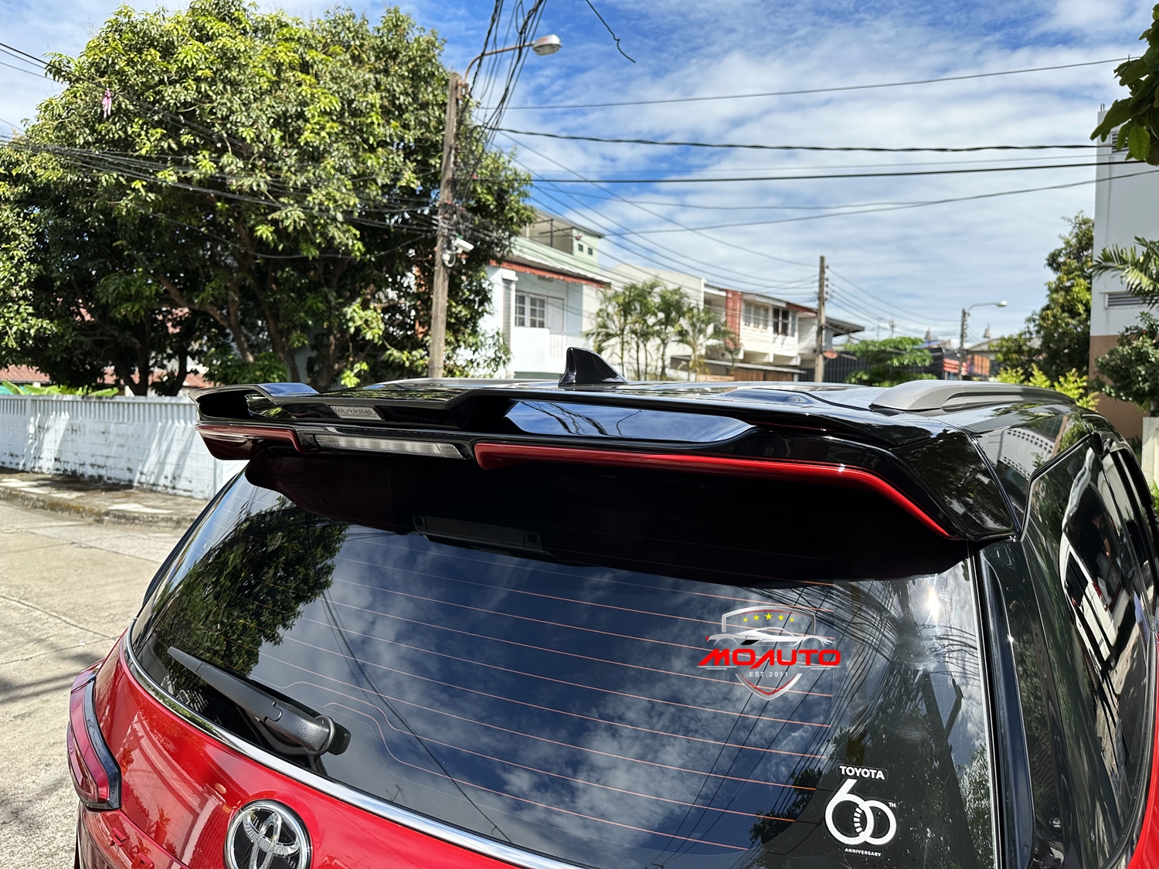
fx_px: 804
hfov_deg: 71.6
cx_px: 580
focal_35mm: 24
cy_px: 434
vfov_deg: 56.8
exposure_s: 1/2882
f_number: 1.78
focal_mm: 6.86
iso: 80
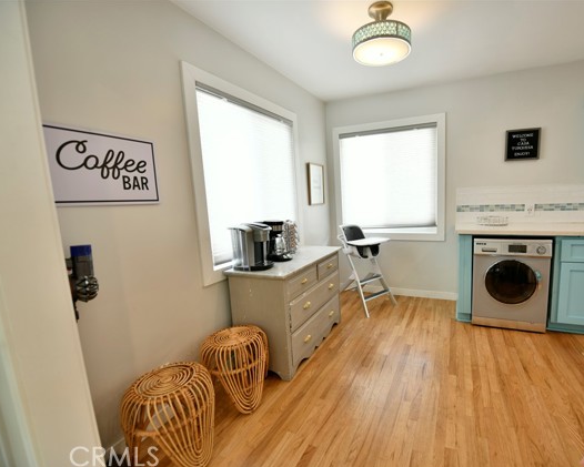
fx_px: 277
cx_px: 338
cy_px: 236
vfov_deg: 80.4
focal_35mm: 16
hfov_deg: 92.4
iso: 100
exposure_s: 1/25
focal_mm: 14
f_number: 3.2
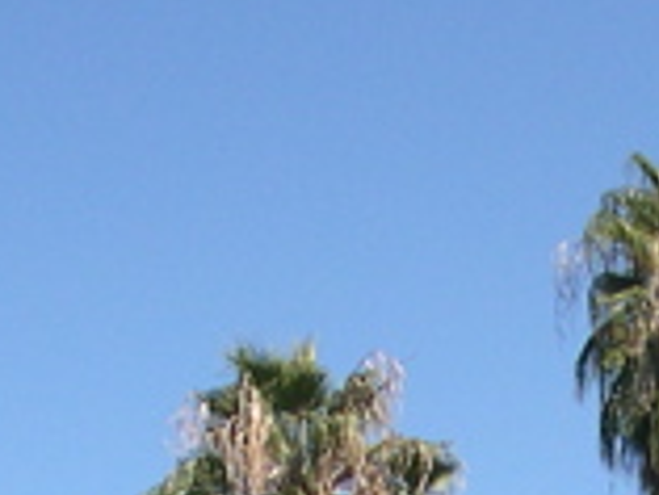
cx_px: 819
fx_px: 3696
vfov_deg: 7.3
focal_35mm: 194
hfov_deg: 10.0
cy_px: 1078
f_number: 7.6
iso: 100
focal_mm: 8
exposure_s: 1/204
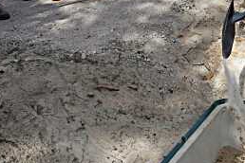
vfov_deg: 19.4
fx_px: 456
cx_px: 279
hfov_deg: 27.2
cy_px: -18
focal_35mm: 67
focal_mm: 18
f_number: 4.5
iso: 400
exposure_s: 1/4000
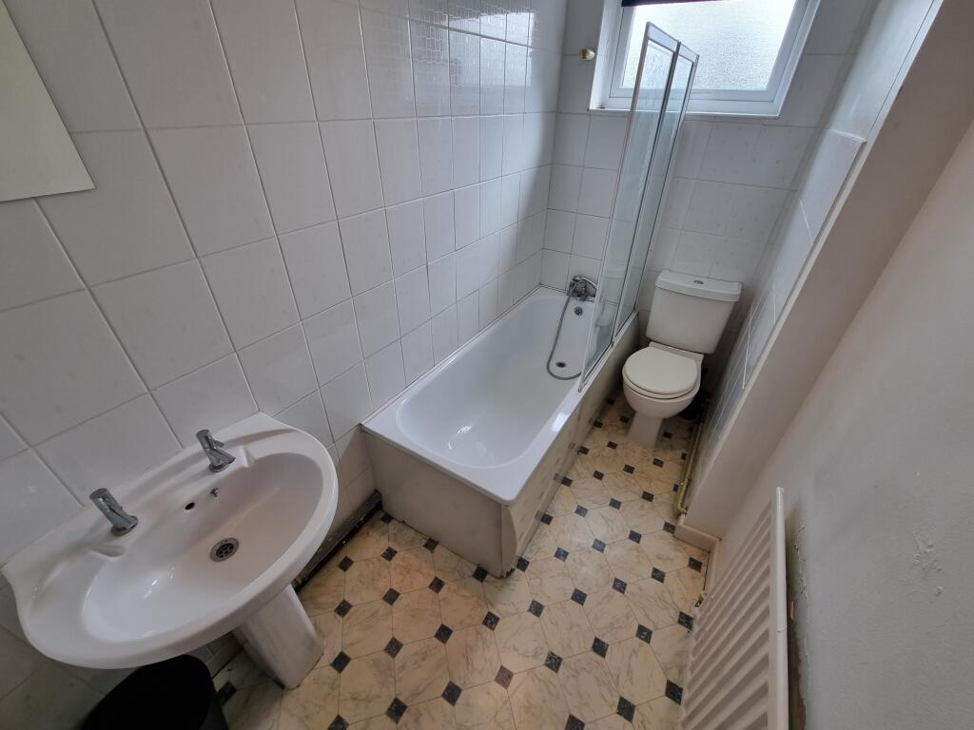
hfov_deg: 106.2
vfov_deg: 89.9
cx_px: 487
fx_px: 366
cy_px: 365
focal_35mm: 13
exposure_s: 1/50
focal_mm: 2.2
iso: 50
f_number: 2.2
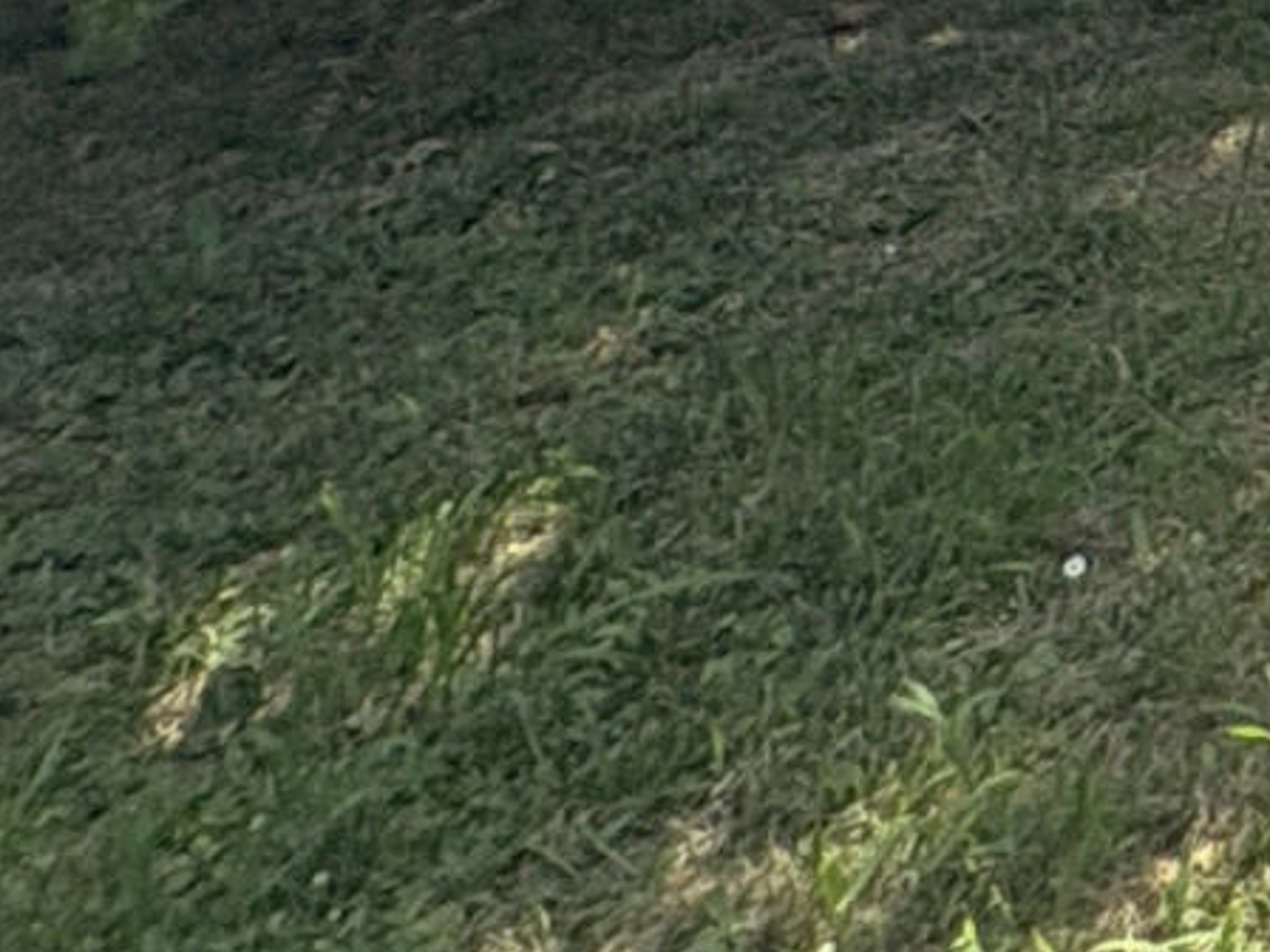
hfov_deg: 14.9
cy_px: -1683
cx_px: 3036
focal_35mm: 80
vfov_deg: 12.1
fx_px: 2935
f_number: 2.2
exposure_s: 1/1020
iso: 64
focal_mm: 2.22
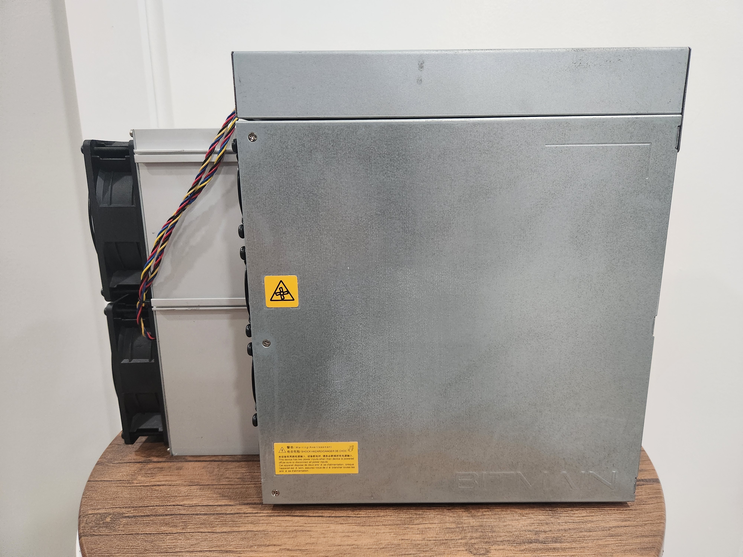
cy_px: 278
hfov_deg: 73.9
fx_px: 494
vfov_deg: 58.9
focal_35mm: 23
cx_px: 372
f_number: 1.8
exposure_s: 1/120
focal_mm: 5.4
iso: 640
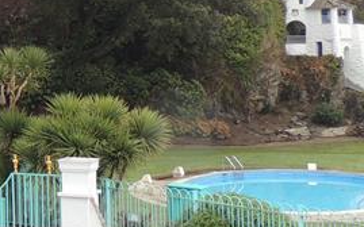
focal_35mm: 97
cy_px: 4
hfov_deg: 17.5
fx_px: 962
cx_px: -284
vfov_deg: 13.3
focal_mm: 4.3
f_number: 3
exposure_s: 1/80
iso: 100
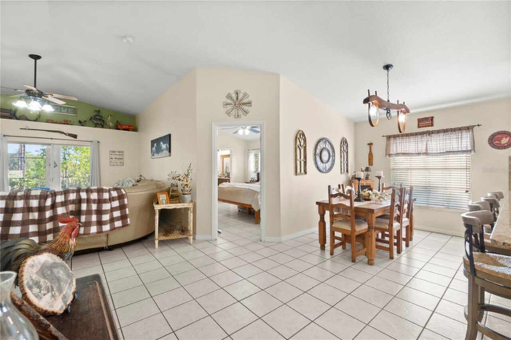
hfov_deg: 100.4
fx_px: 213
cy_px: 170
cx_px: 256
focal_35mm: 15
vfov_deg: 77.3
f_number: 8
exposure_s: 1/1.25
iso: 100
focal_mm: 10
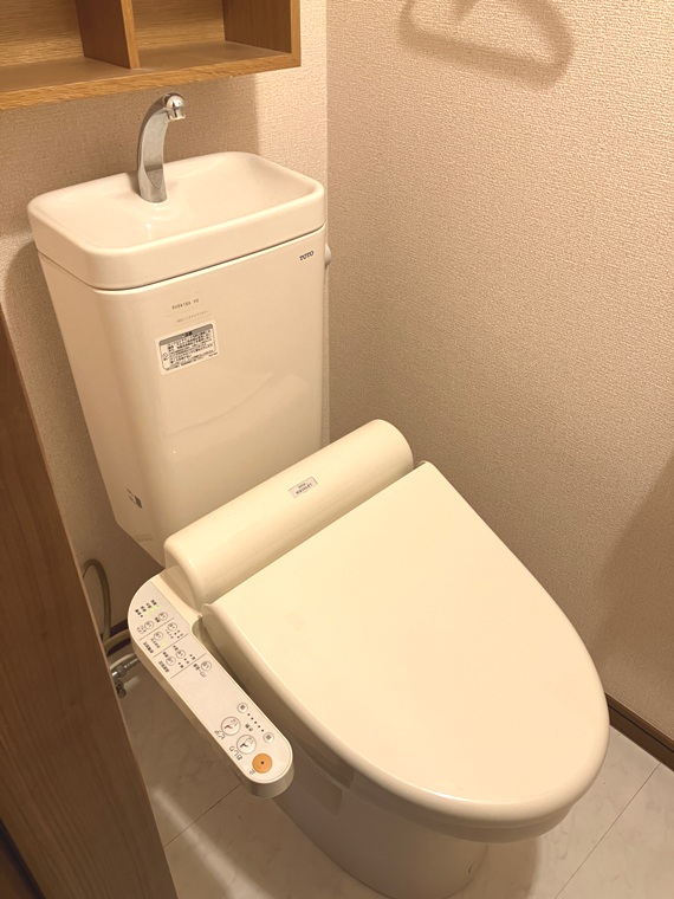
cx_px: 337
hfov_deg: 49.7
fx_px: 727
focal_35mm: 28
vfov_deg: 63.4
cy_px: 450
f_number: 1.8
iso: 100
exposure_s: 1/50
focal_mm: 3.99
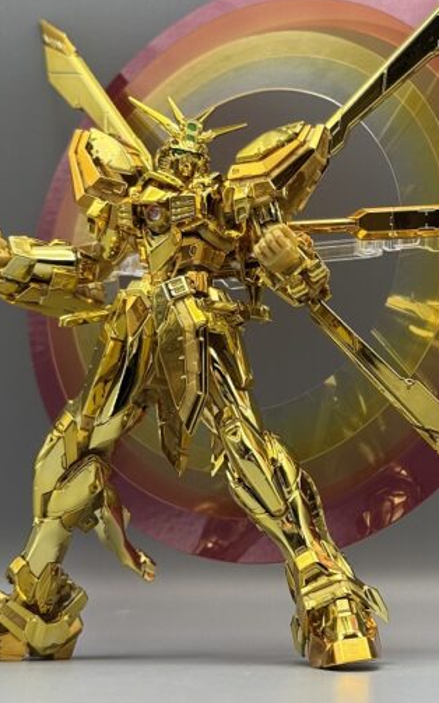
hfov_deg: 15.8
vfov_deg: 25.5
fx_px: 1552
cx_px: 422
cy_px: 299
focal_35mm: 81
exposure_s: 1/349
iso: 64
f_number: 1.78
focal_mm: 6.76
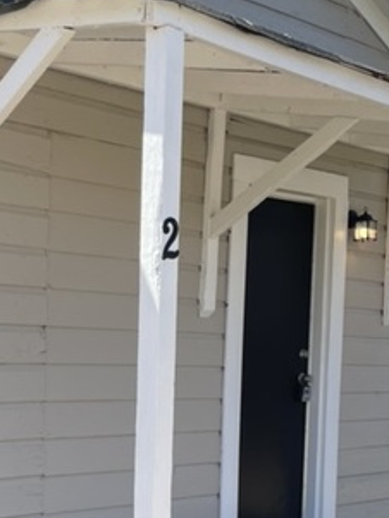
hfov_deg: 20.9
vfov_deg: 27.5
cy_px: 423
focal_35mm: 69
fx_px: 1033
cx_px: 46
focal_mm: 4.2
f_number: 1.6
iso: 32
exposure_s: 1/1114
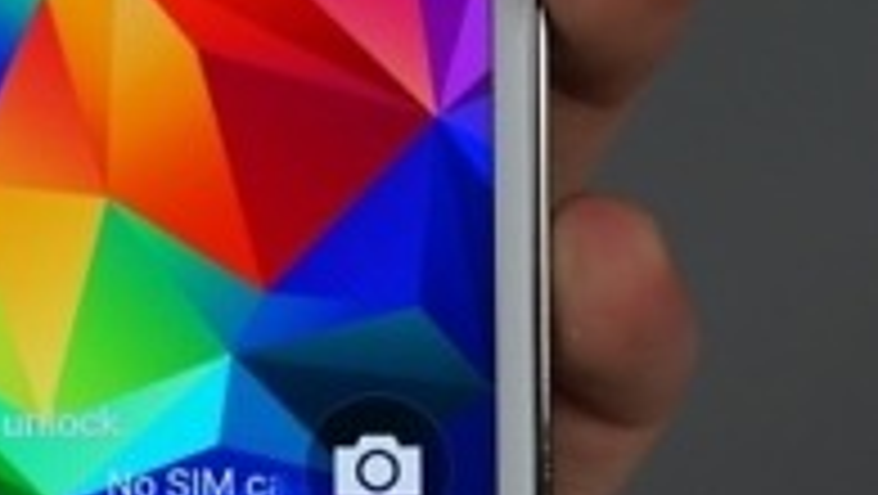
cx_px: 149
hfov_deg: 11.6
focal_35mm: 185
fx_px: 4310
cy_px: -202
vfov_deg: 6.5
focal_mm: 30
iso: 125
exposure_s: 1/60
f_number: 4.5
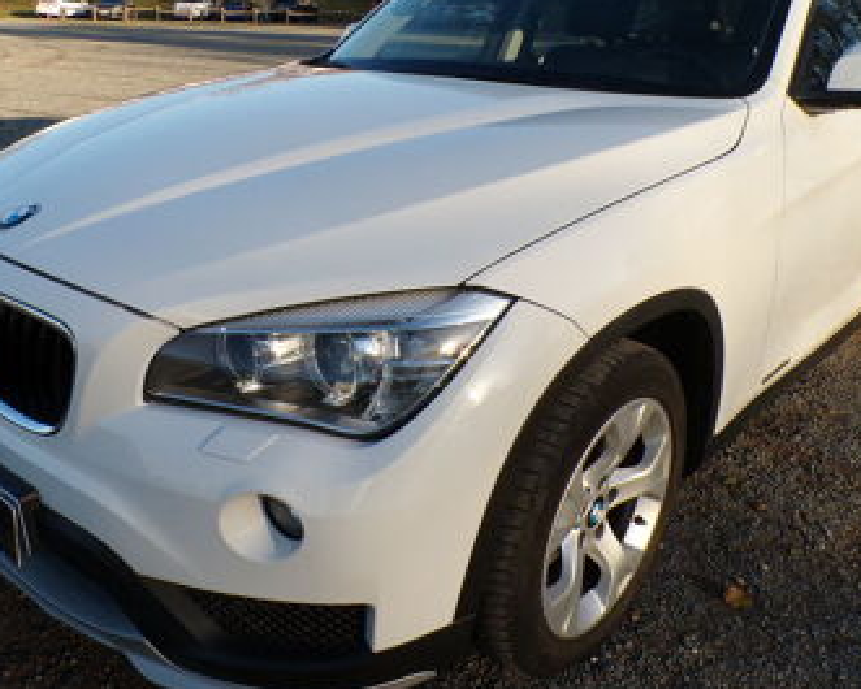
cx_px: 434
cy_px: 333
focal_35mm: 34
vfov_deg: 43.4
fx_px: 867
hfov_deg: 52.8
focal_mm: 4.3
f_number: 5.8
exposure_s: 1/180
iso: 100
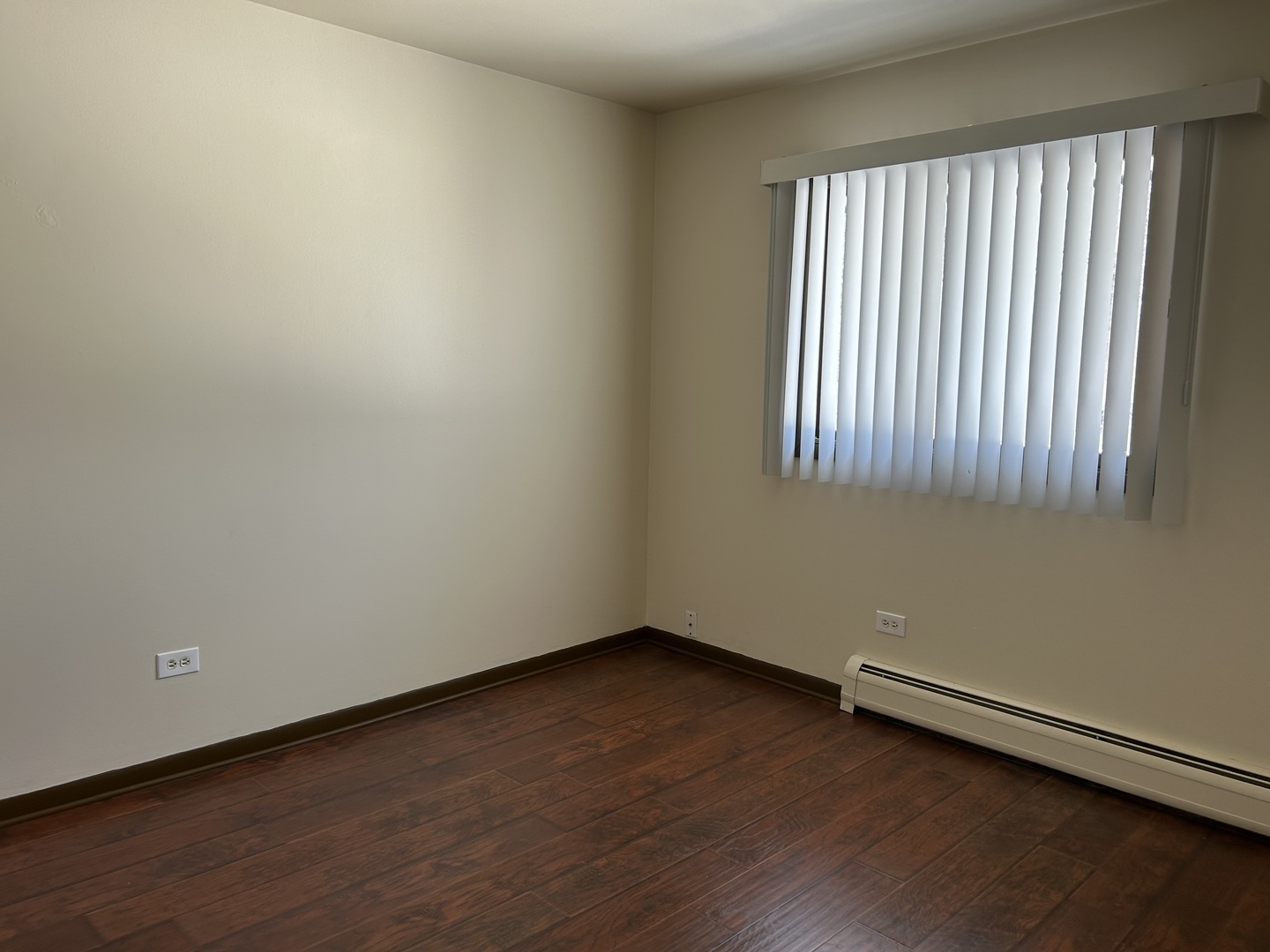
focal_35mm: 26
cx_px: 635
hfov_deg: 67.3
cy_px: 476
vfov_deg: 53.1
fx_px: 954
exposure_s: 1/150
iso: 50
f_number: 1.5
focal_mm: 5.7
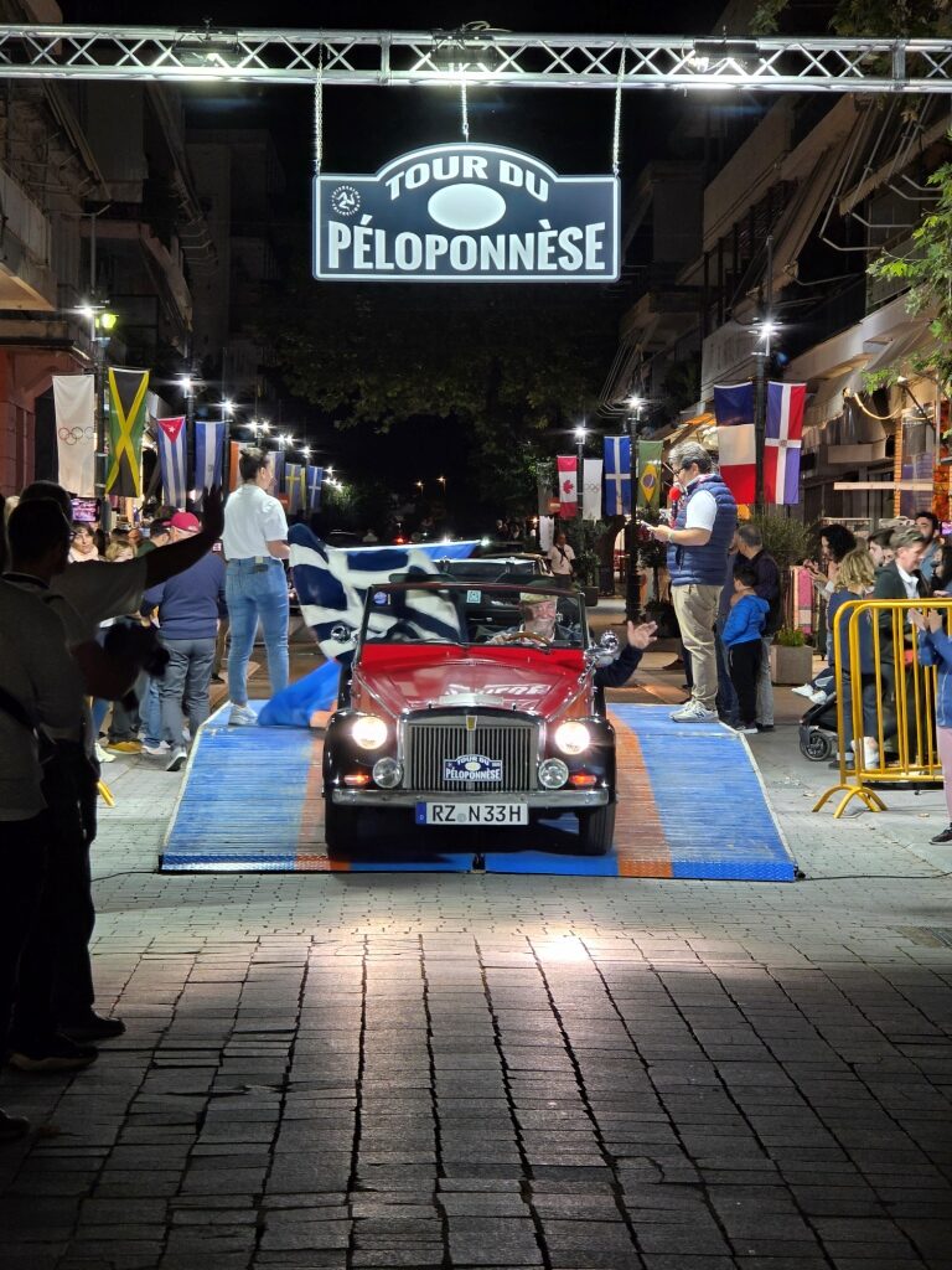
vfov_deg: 17.1
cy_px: 635
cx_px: 476
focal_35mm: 115
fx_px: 4217
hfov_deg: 12.9
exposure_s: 1/50
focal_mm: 18.6
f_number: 3.4
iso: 320
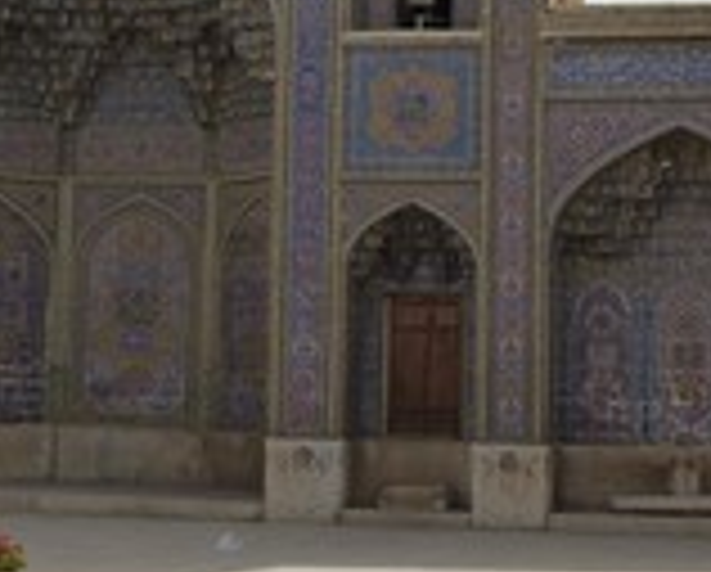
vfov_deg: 13.1
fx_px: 2445
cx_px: 351
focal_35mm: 116
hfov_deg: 16.5
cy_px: -36
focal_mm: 8.4
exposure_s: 1/1300
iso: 160
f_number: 4
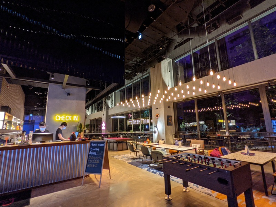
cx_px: 138
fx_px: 128
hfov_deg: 94.5
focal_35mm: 16
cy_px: 104
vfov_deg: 78.1
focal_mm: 2.22
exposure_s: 1/24.4
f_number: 2.2
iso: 173
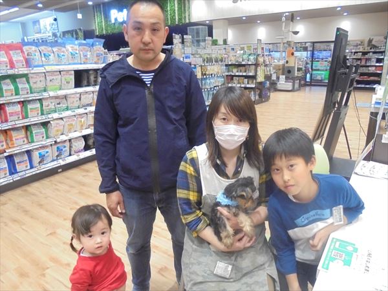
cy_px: 146
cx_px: 194
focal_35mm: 26
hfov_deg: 67.3
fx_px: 291
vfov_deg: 53.1
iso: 400
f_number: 3.5
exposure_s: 1/30
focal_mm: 4.6
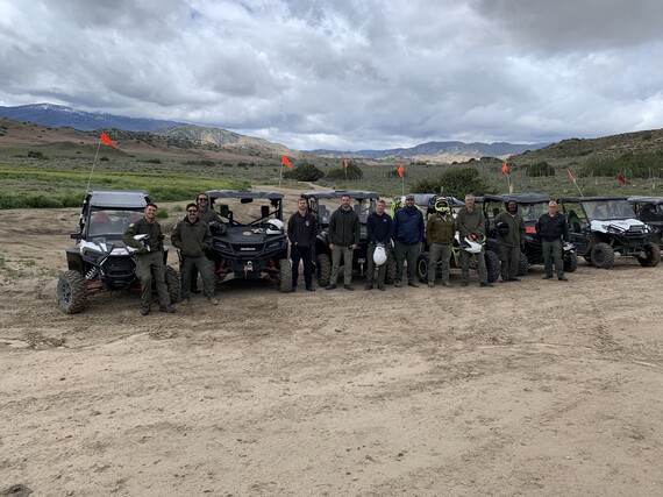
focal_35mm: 26
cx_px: 332
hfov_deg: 67.3
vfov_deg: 53.0
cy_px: 248
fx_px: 498
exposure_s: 1/2160
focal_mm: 4.25
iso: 25
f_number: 1.8
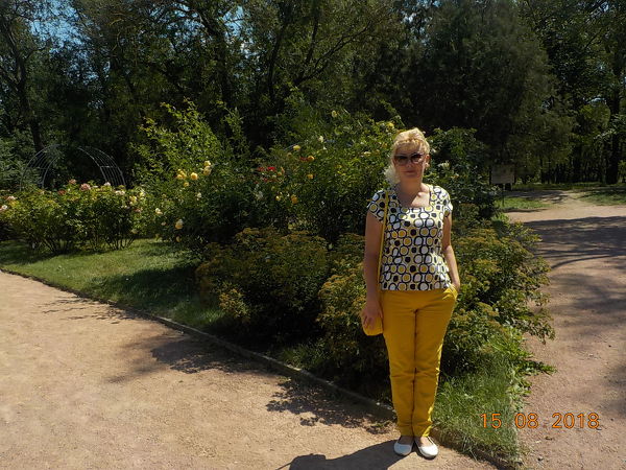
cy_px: 235
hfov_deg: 60.0
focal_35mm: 30
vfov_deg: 46.8
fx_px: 543
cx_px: 313
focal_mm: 4.1
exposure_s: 1/1250
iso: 125
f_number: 3.3
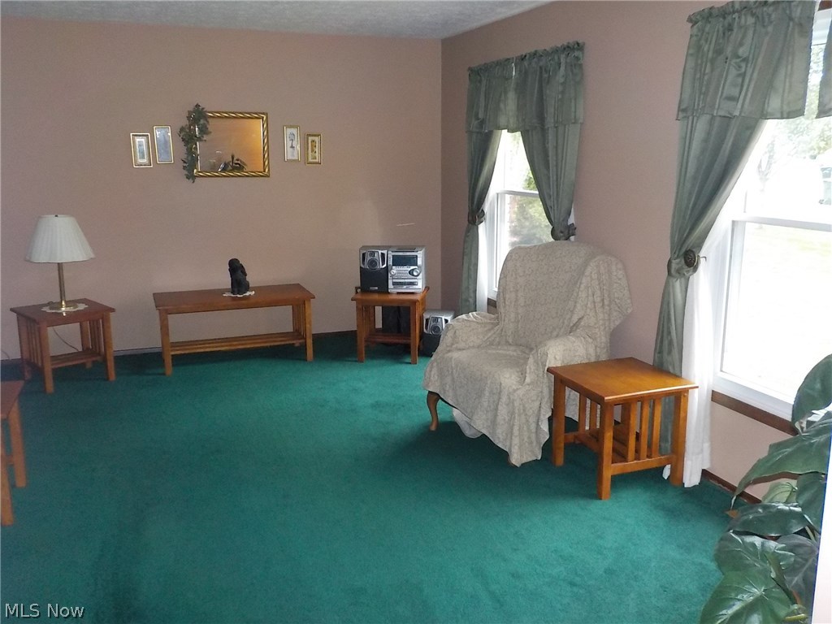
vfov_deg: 46.8
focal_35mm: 30
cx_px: 416
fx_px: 721
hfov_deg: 60.0
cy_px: 312
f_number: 3.3
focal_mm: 4.1
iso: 500
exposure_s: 1/30
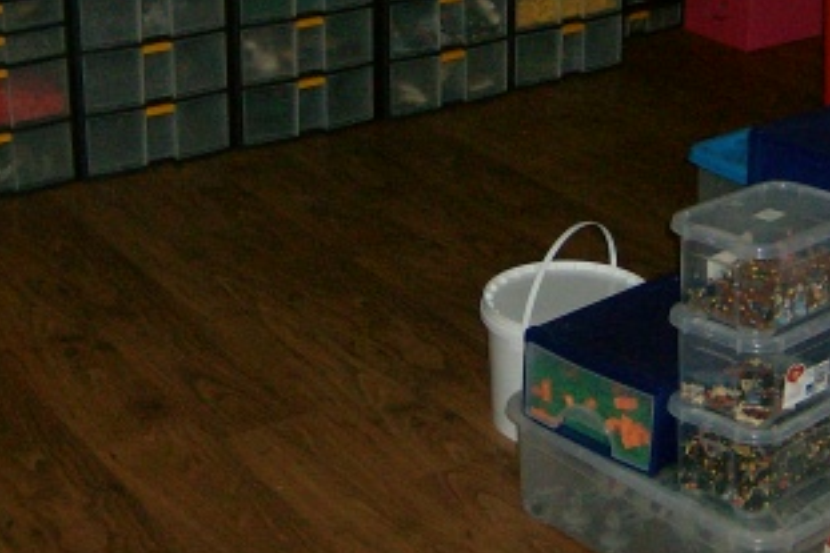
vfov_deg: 17.5
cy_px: 61
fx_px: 1774
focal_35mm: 77
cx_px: 488
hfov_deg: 26.3
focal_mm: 6
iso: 200
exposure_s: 1/60
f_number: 2.8
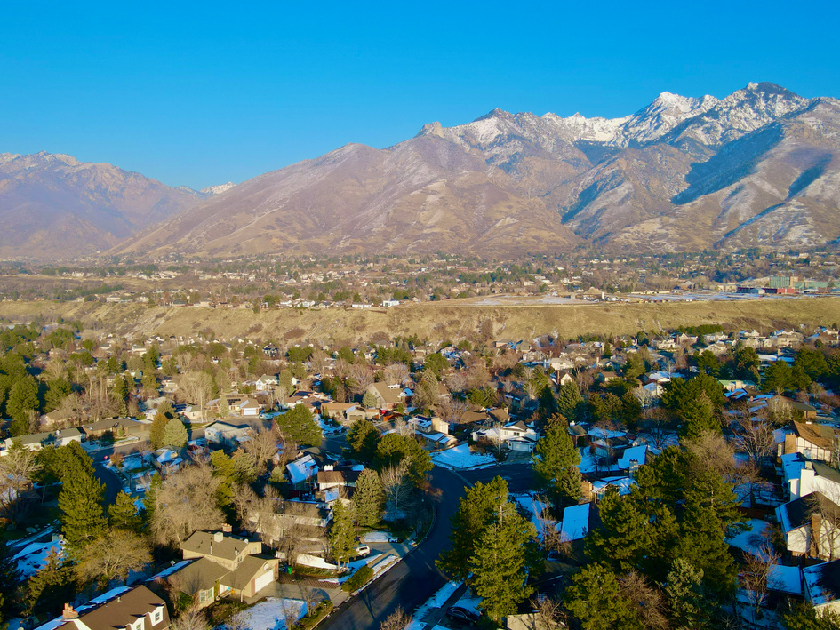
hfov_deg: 67.3
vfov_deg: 53.1
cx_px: 398
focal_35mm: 26
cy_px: 318
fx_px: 631
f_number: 2.8
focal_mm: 4.5
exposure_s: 1/350
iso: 100
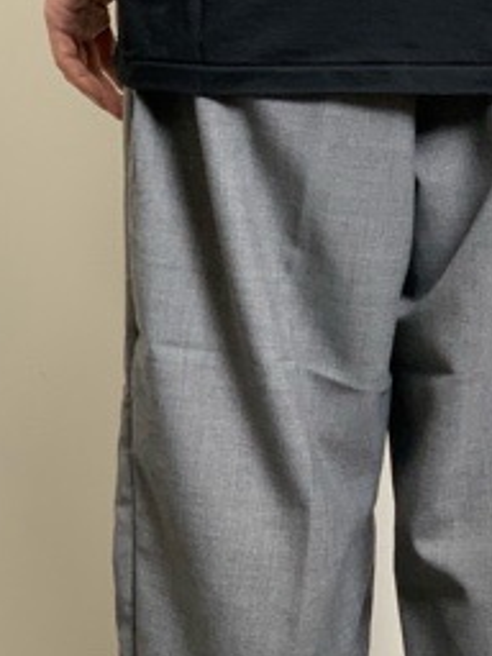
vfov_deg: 16.1
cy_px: 425
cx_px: 356
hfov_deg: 12.1
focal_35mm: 122
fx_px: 2312
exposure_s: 1/49
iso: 125
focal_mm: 6
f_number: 2.4
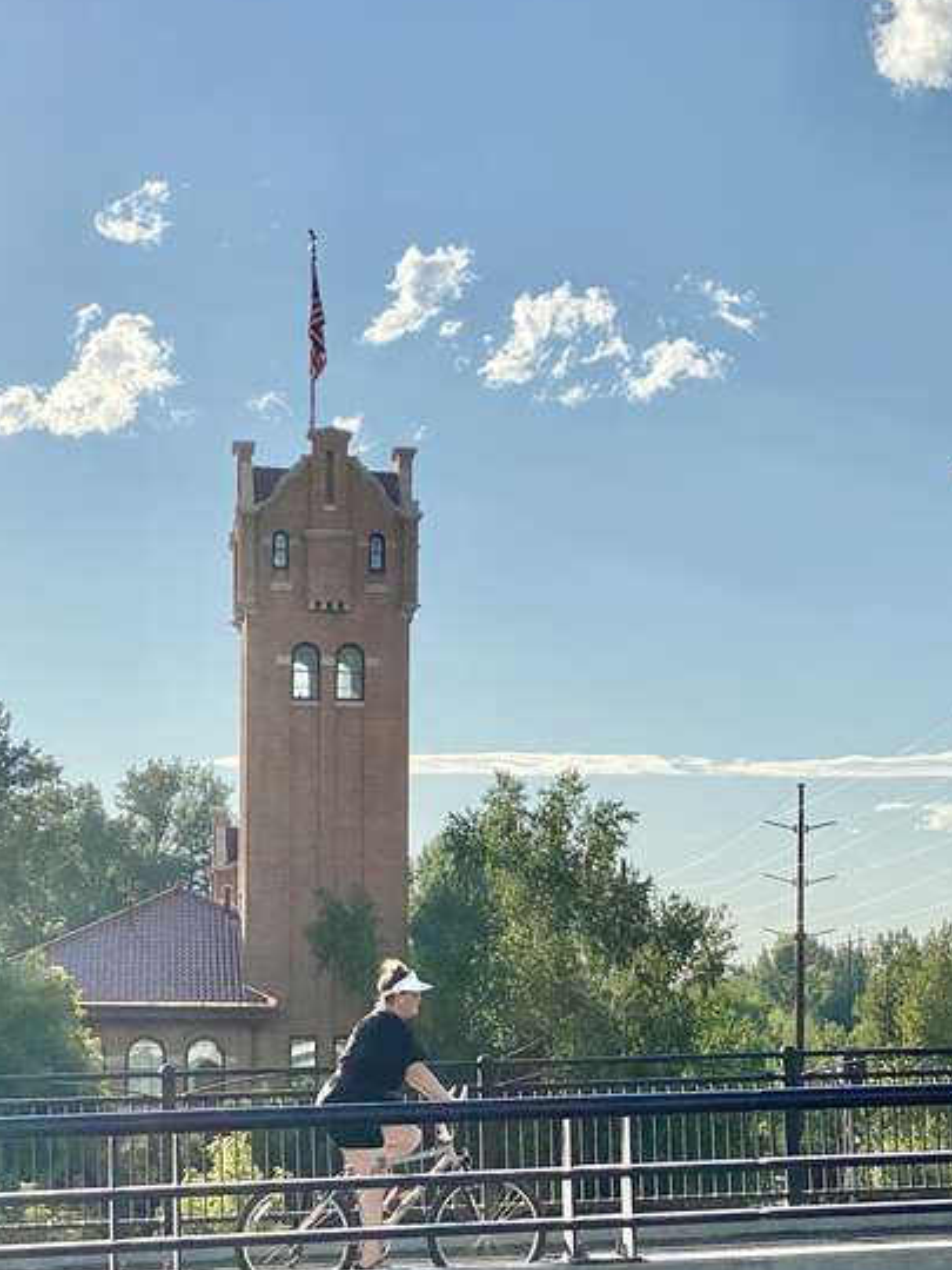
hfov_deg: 19.1
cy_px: 905
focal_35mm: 77
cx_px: 618
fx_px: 2824
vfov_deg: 25.1
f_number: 2
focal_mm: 6
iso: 20
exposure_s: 1/2994
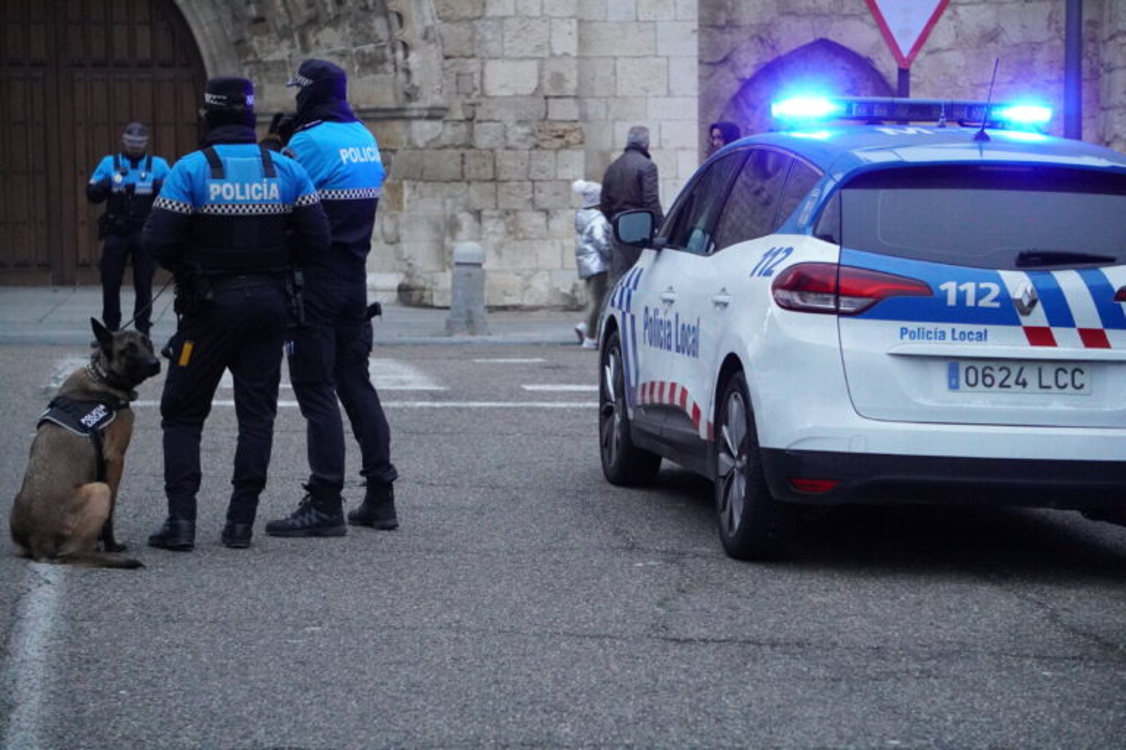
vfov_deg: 12.3
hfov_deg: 18.4
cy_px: 375
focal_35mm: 111
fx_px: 3472
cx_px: 563
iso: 6400
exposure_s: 1/100
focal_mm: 74
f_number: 5
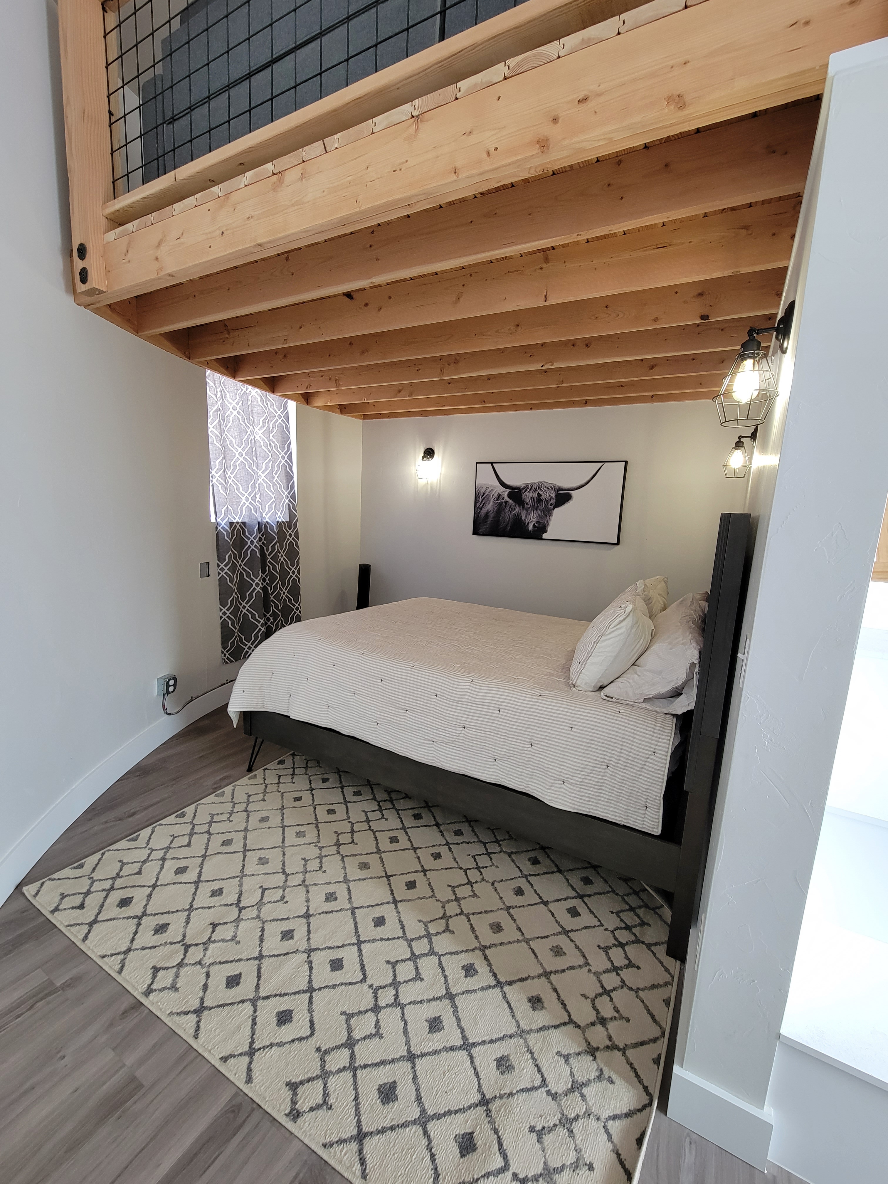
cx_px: 444
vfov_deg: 106.2
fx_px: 445
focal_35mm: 13
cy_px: 592
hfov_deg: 89.9
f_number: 2.2
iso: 125
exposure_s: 1/59
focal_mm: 2.2
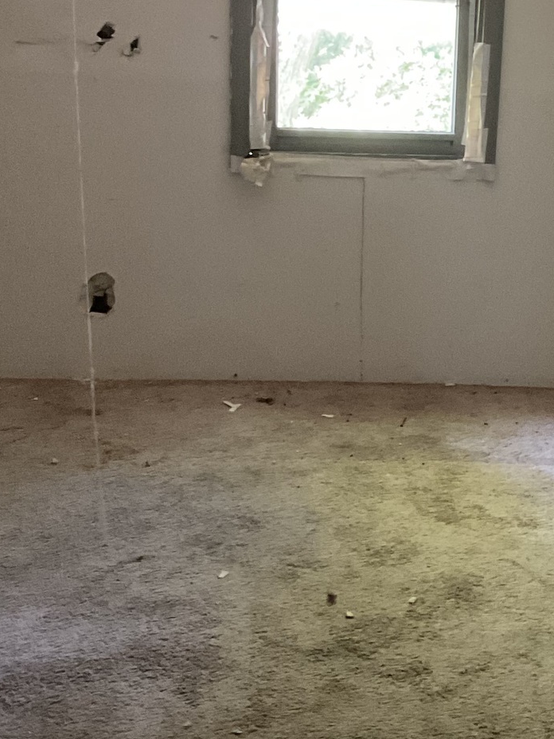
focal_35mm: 72
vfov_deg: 27.0
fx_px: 1536
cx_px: 499
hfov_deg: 20.0
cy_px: 312
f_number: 1.8
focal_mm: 3
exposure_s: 1/32
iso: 320
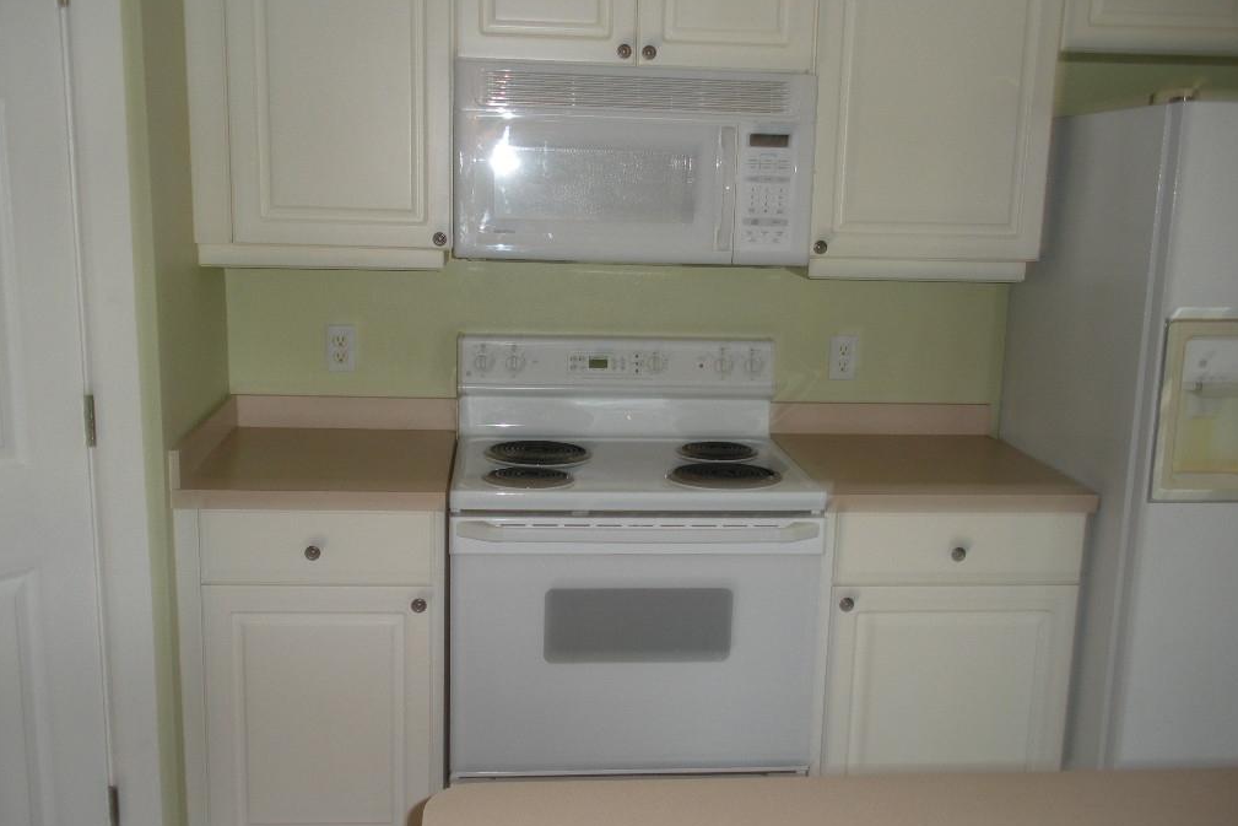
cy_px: 439
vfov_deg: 35.1
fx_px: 1307
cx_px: 623
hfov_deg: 50.7
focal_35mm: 38
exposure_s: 1/30
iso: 118
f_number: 3.5
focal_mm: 6.3
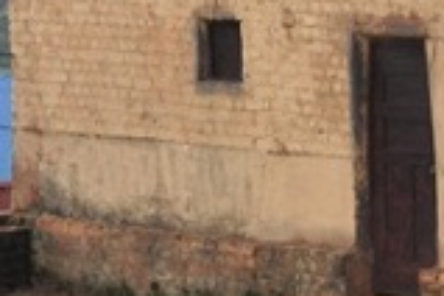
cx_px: 902
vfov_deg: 7.4
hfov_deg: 10.2
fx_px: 2281
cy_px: 81
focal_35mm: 185
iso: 800
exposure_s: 1/200
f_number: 18
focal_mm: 28
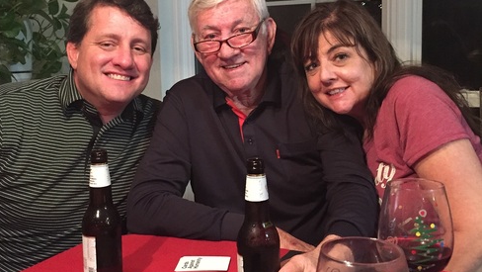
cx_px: 231
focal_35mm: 44
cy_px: 115
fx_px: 563
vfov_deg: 27.1
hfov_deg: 46.4
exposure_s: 1/15
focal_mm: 4.15
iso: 400
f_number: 2.2
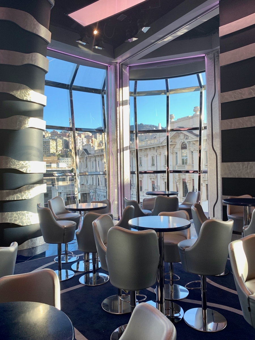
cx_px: 128
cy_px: 170
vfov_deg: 67.3
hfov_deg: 53.1
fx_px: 255
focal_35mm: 26
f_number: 1.8
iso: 25
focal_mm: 4.25
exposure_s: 1/122
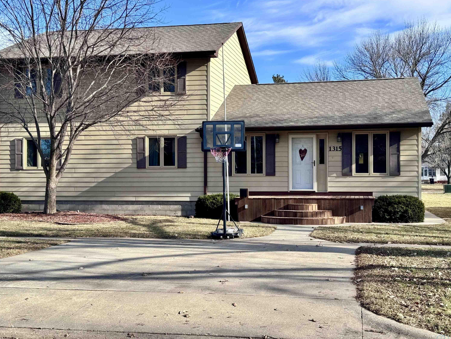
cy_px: 169
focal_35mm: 49
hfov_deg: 38.9
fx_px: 638
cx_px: 222
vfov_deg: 29.7
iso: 64
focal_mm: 6.76
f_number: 1.78
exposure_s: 1/2513
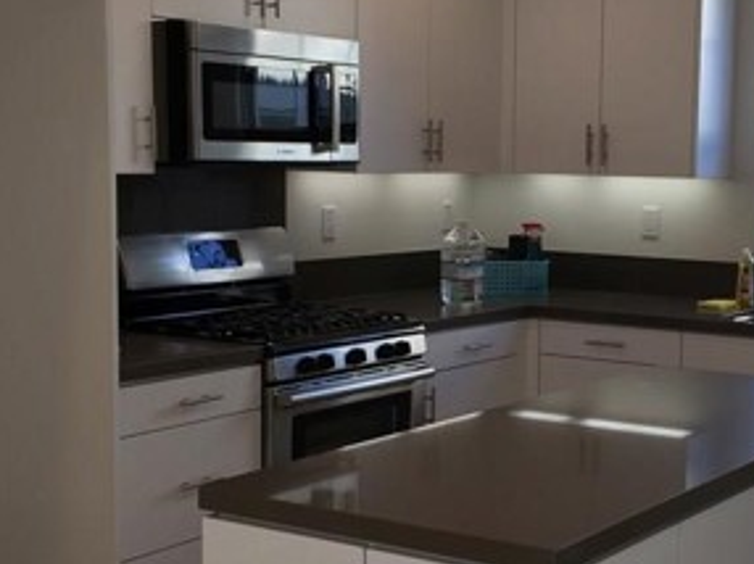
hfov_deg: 29.5
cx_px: 538
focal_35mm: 65
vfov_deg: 22.5
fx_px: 1415
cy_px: 356
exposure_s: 1/120
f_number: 2.2
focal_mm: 4.15
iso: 40
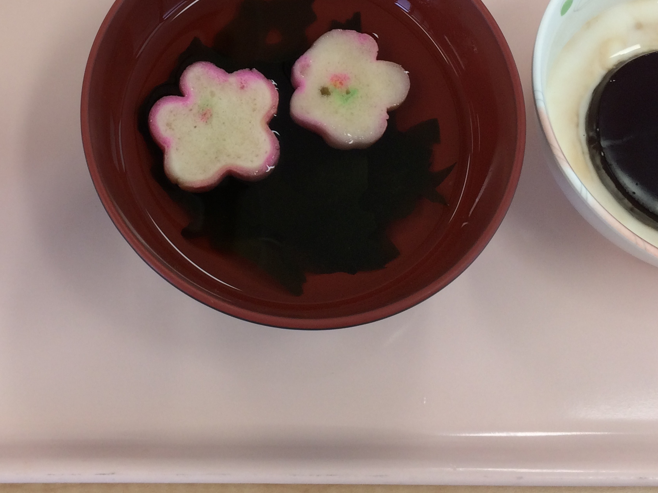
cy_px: 23
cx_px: 191
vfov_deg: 24.3
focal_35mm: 58
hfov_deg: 32.8
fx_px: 1102
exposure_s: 1/60
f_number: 2.2
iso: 50
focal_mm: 4.12
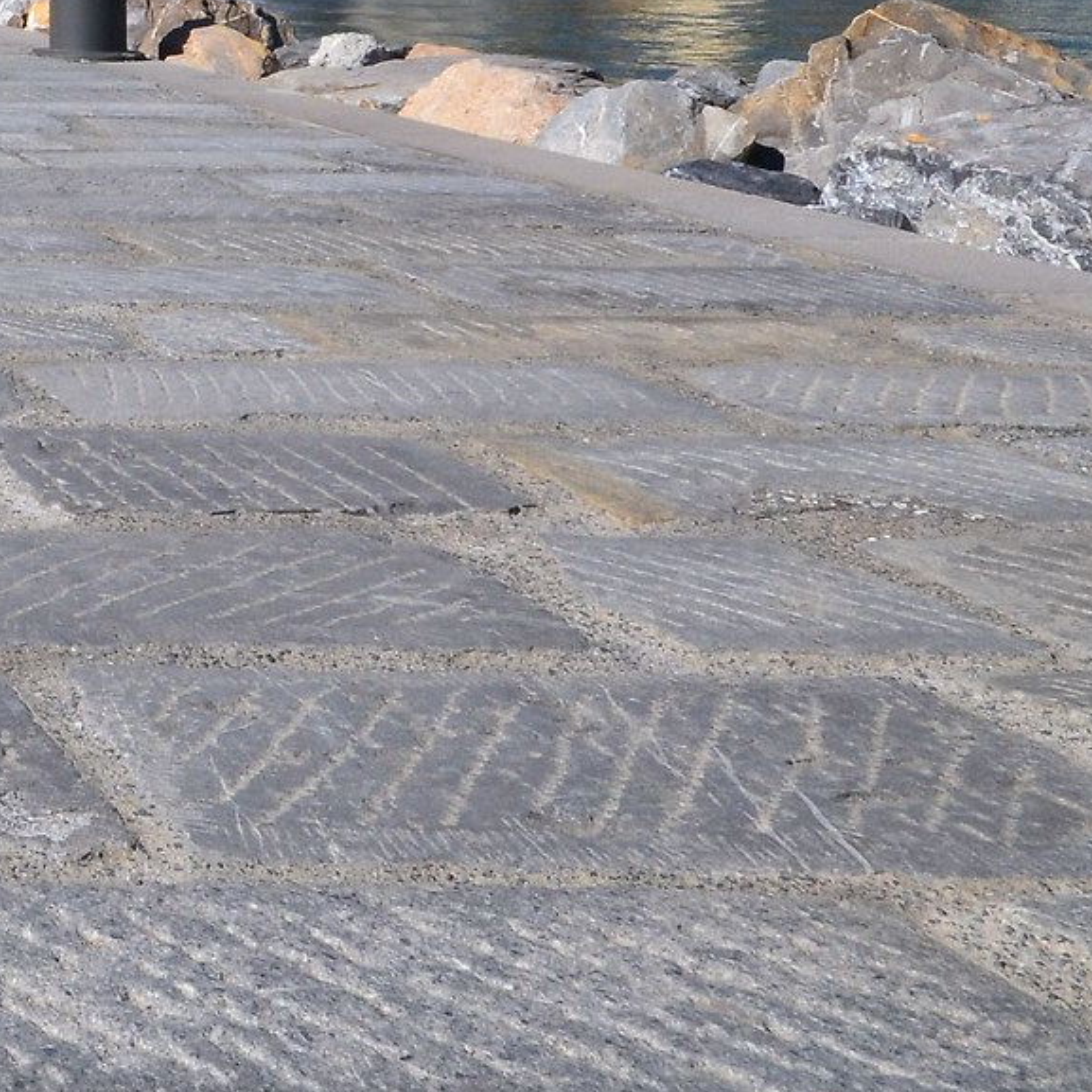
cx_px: -581
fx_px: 1892
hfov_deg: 24.4
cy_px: -187
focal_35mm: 53
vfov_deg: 28.4
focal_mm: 10
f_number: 11
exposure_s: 1/500
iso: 400
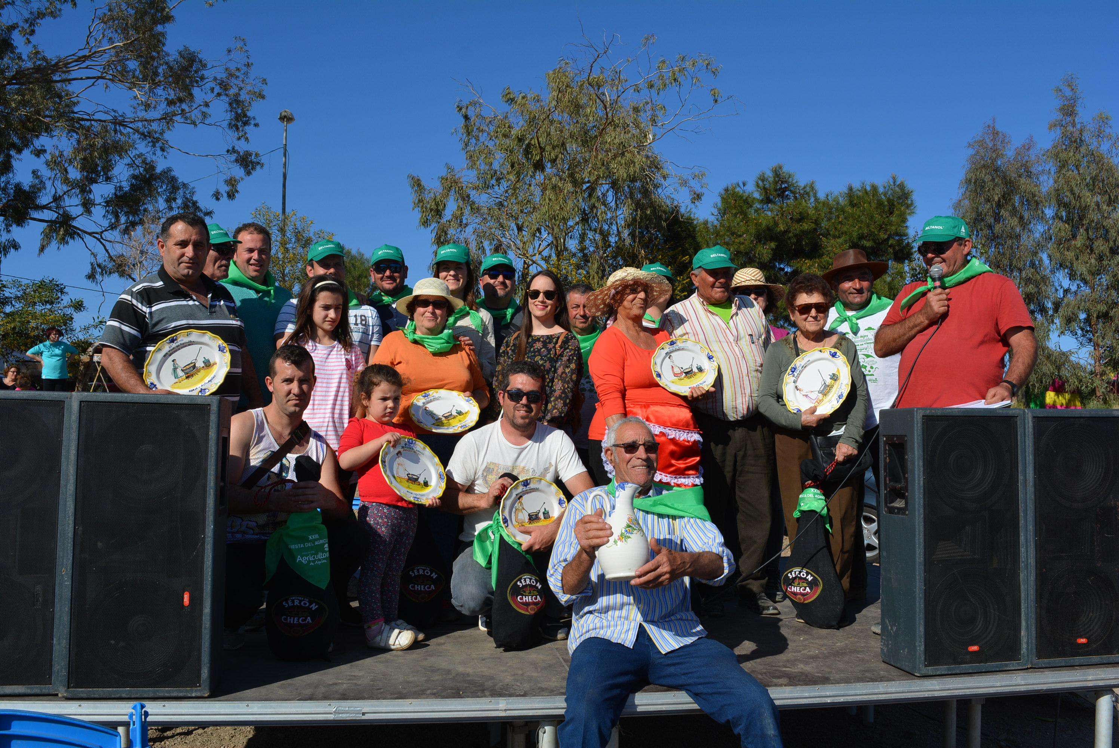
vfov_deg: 43.7
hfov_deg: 61.9
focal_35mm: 30
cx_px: 560
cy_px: 374
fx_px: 933
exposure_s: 1/320
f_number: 9
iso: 100
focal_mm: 20
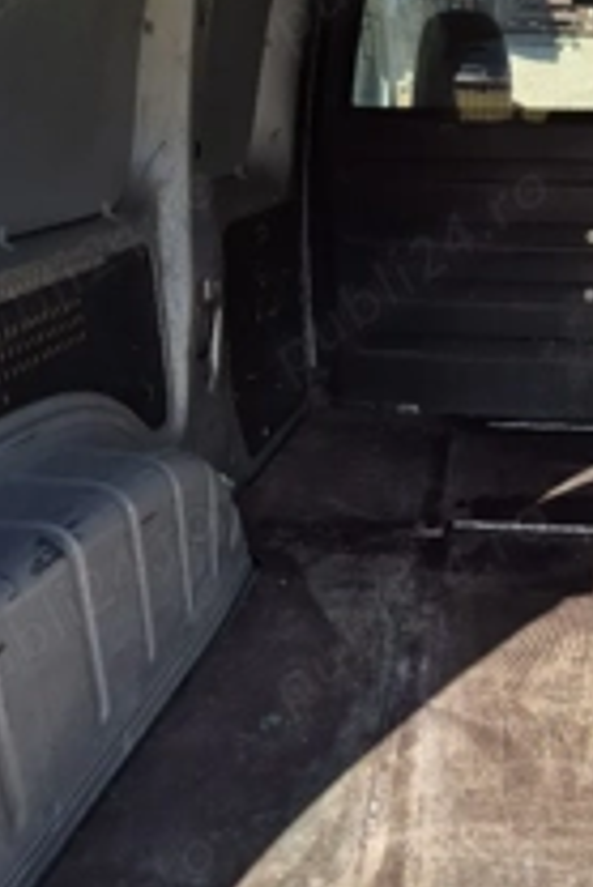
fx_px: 1135
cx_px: 495
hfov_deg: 28.5
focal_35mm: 46
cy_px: 657
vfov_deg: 41.6
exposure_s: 1/500
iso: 25
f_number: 1.8
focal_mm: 5.4
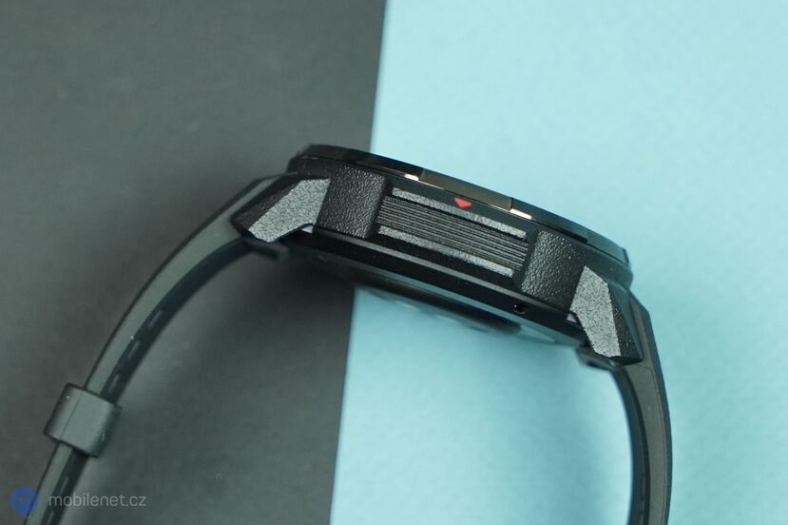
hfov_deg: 28.9
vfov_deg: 19.4
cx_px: 394
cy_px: 262
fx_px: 1532
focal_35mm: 70
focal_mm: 70
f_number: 6.3
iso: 2000
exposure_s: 1/160
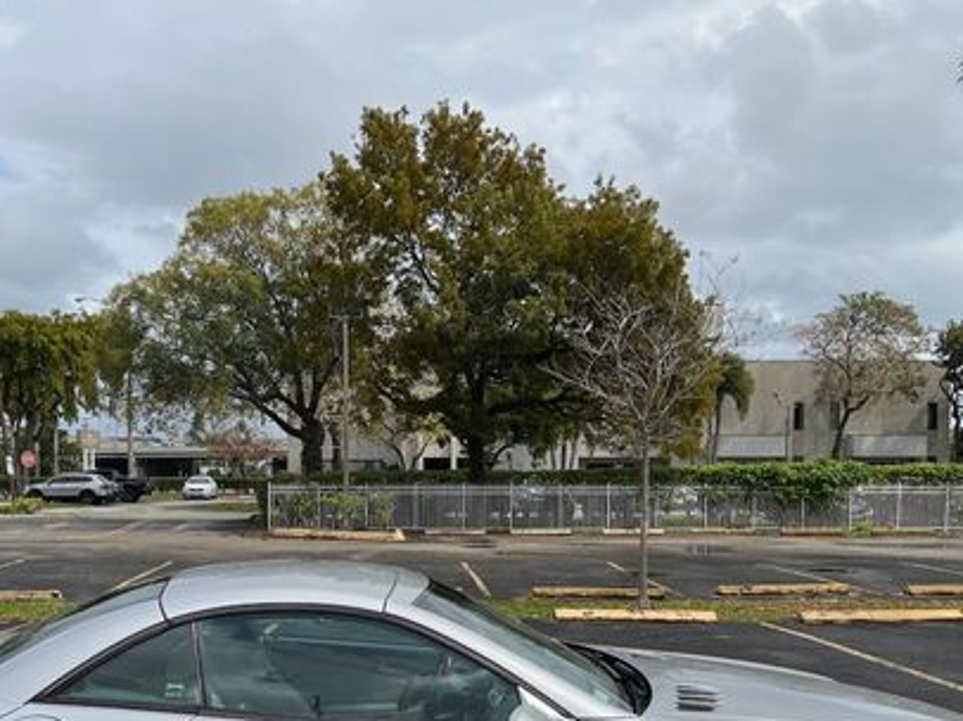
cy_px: 541
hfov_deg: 45.6
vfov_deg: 34.4
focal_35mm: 41
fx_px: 1140
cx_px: 396
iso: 50
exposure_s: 1/5587
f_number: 1.5
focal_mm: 5.7
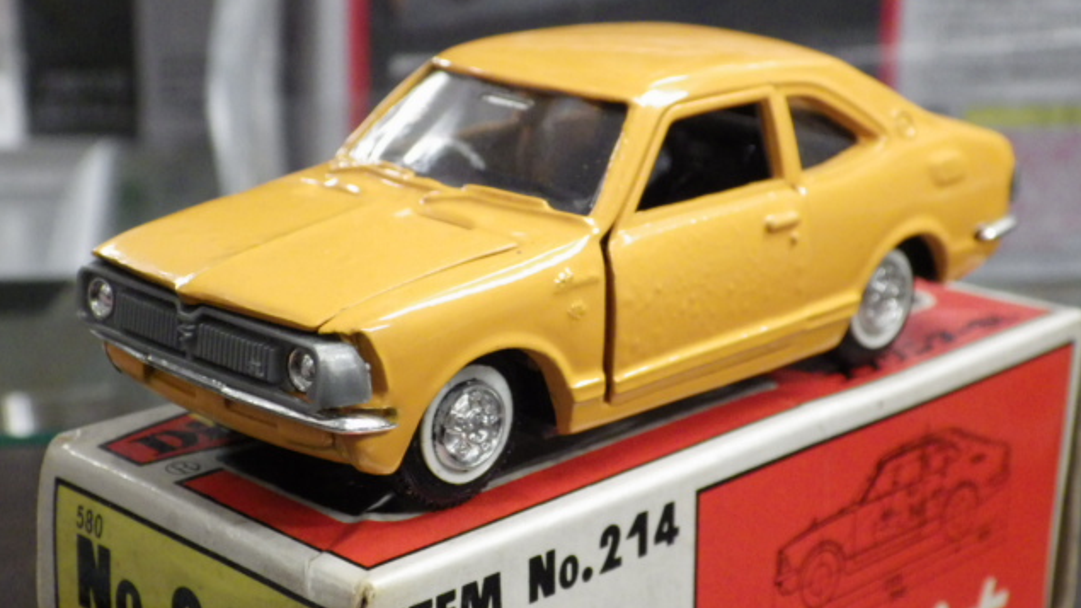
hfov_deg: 27.2
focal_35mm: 78
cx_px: 540
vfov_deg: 15.5
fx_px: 2235
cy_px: 337
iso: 800
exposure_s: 1/30
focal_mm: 12.8
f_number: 4.2
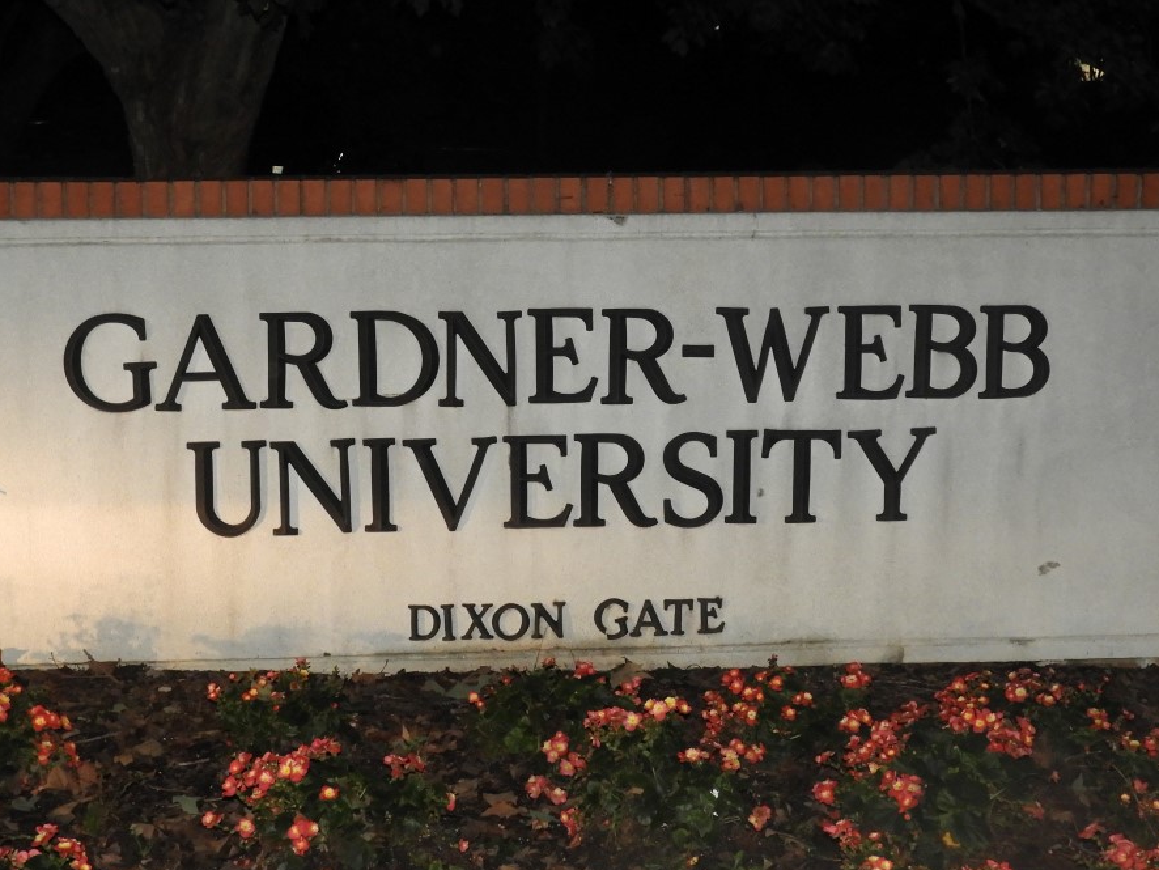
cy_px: 391
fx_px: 2177
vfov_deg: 22.6
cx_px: 603
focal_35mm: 65
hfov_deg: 29.8
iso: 360
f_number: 3.8
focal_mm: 7.2
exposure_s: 1/30
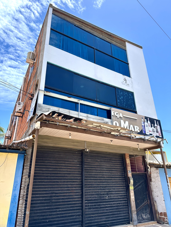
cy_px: 114
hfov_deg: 56.8
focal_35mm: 24
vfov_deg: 71.6
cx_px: 86
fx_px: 158
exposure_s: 1/1988
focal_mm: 6.86
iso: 80
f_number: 1.78
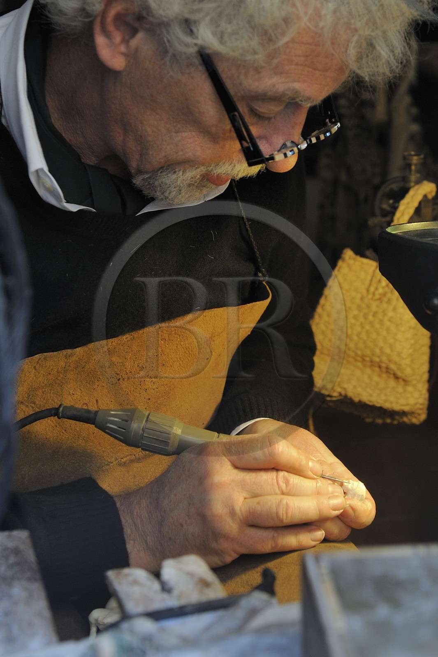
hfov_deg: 29.8
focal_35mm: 45
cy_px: 328
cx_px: 219
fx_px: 822
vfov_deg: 43.6
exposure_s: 1/60
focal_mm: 45
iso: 800
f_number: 4.5
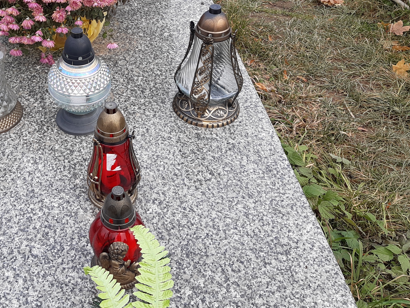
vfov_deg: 28.3
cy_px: 49
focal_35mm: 50
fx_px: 592
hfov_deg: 36.9
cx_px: 84
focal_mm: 3.92
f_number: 1.7
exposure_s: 1/214
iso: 40
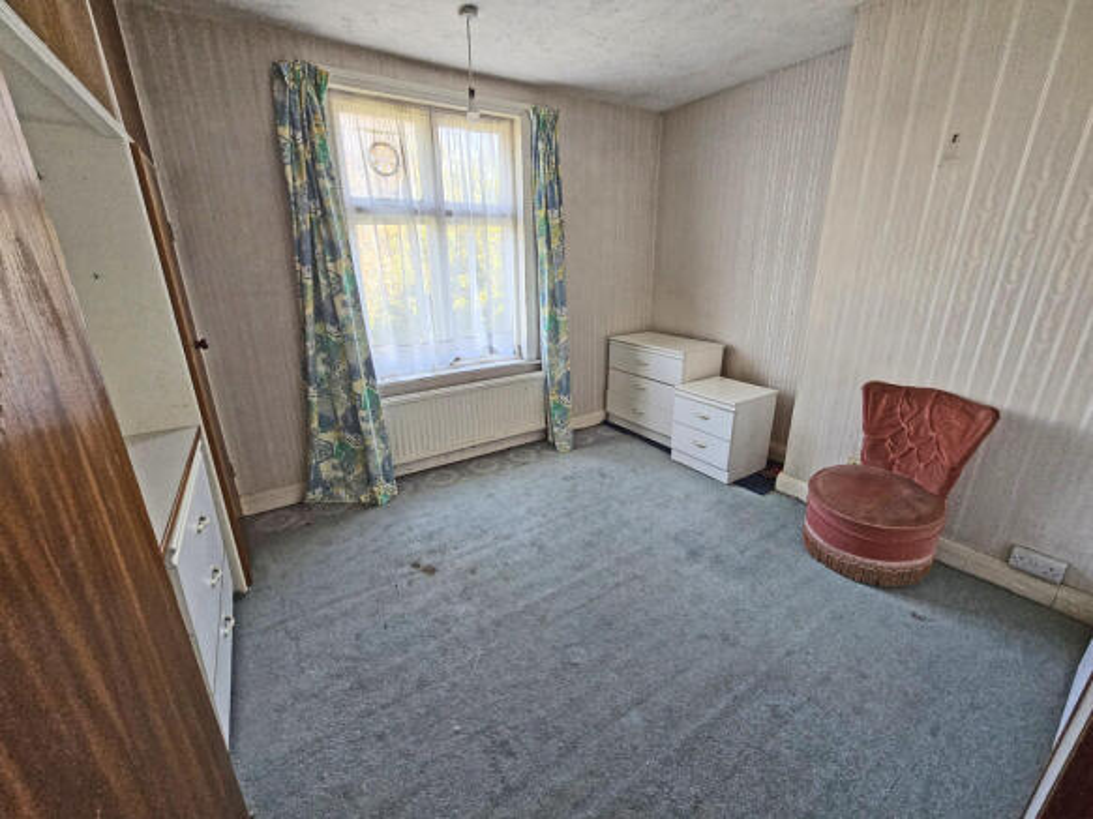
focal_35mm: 13
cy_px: 410
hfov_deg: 106.2
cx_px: 546
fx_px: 410
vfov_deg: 89.9
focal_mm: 2.2
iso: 400
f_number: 2.2
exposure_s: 1/100
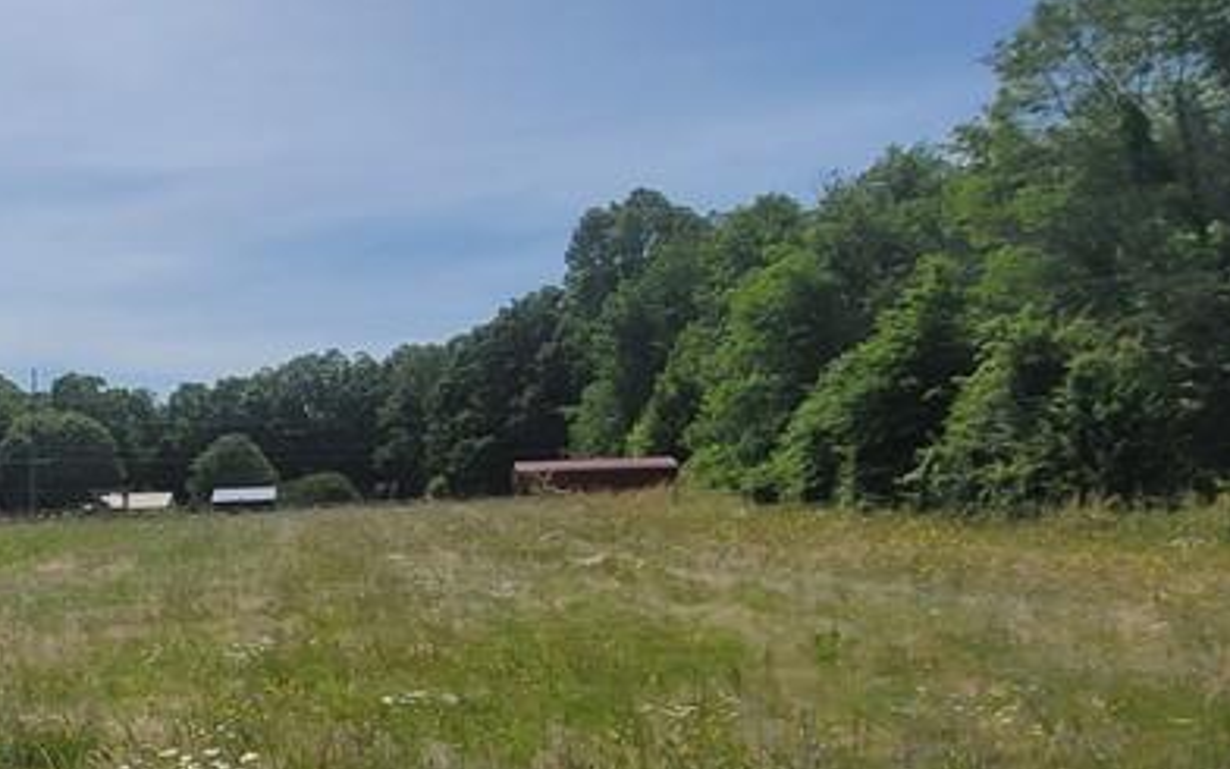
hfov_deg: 39.4
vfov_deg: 33.5
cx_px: -238
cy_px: 694
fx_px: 1207
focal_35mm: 36
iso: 64
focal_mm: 2.2
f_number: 2.2
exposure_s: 1/4326
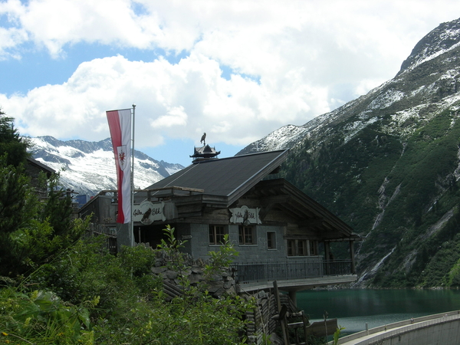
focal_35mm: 61
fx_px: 811
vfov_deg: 24.0
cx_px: 230
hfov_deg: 31.7
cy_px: 172
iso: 64
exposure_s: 1/568
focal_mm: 12.7
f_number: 5.9
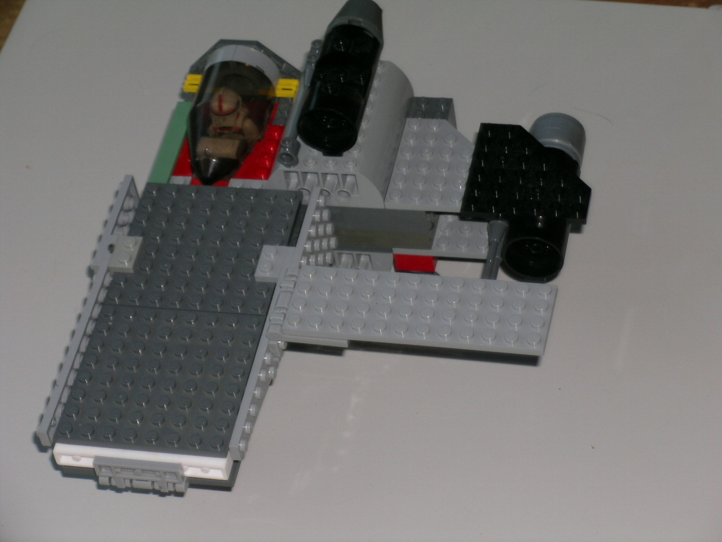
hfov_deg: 17.0
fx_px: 2419
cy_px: 271
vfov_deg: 12.8
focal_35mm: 116
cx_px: 361
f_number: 4.6
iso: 50
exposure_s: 1/121
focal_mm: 24
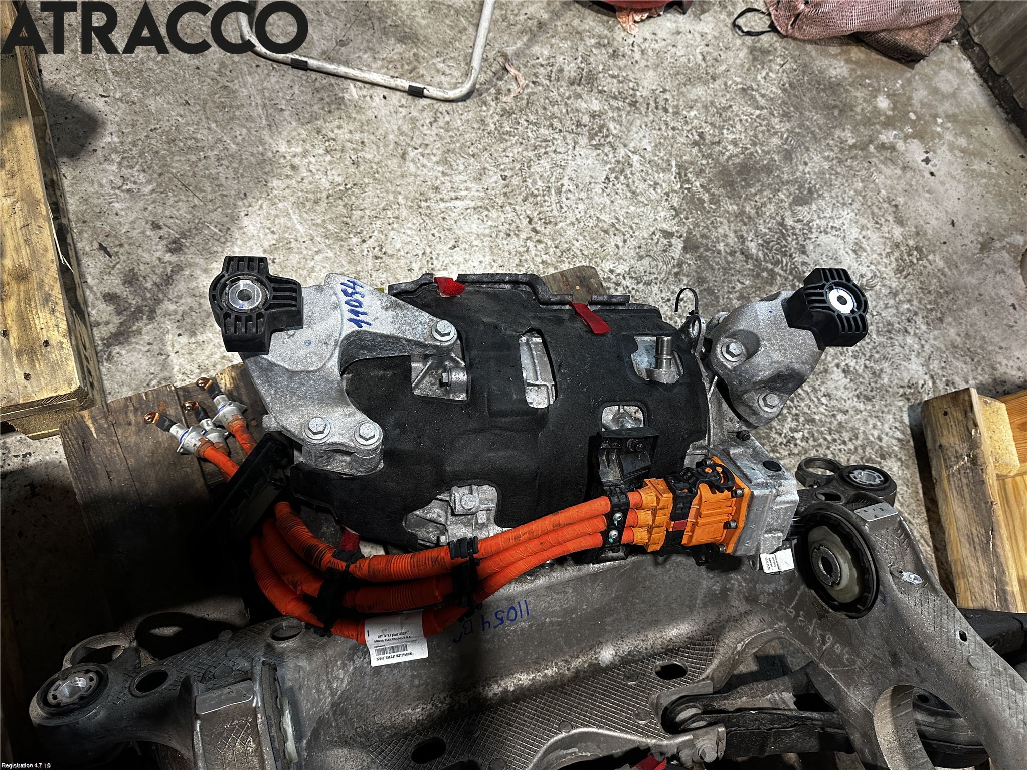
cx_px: 514
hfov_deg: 71.6
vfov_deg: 56.8
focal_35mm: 24
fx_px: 712
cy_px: 385
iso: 200
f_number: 1.78
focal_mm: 6.86
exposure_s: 1/100
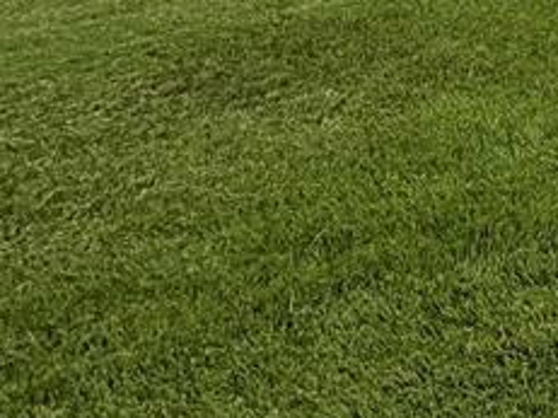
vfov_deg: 18.6
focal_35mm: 62
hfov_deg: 19.0
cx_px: 1114
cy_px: -329
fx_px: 999
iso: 50
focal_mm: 2.22
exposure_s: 1/2028
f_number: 2.2
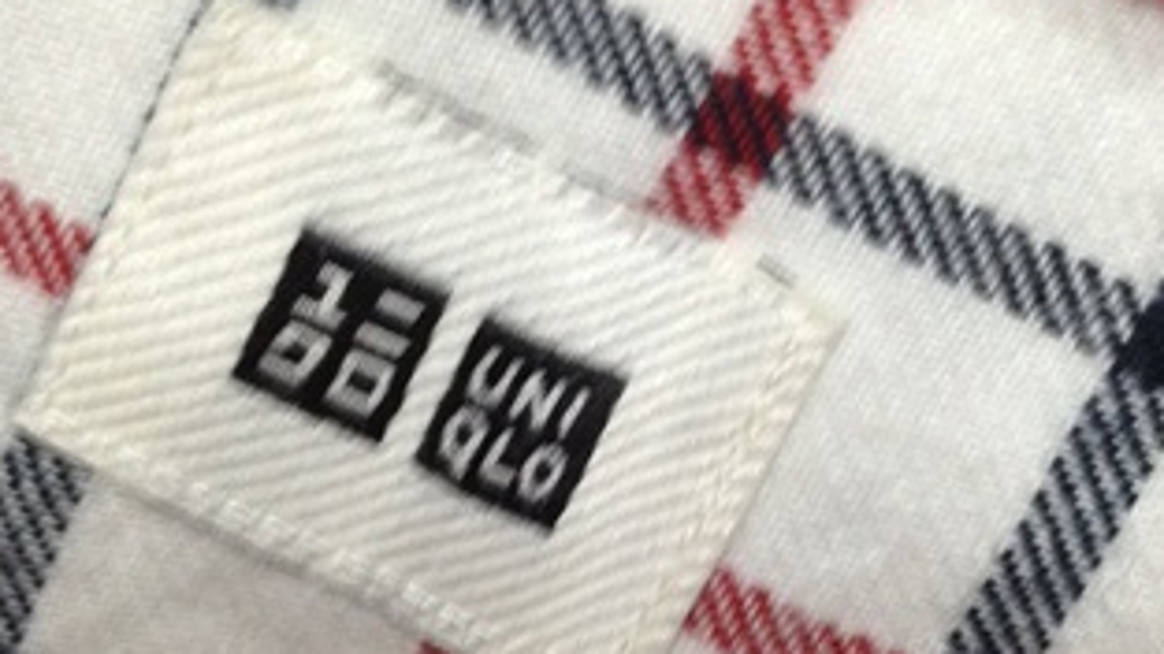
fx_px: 2407
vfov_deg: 15.4
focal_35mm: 78
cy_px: 487
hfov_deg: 27.2
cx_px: 669
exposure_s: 1/20
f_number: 2.4
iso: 200
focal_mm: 4.28
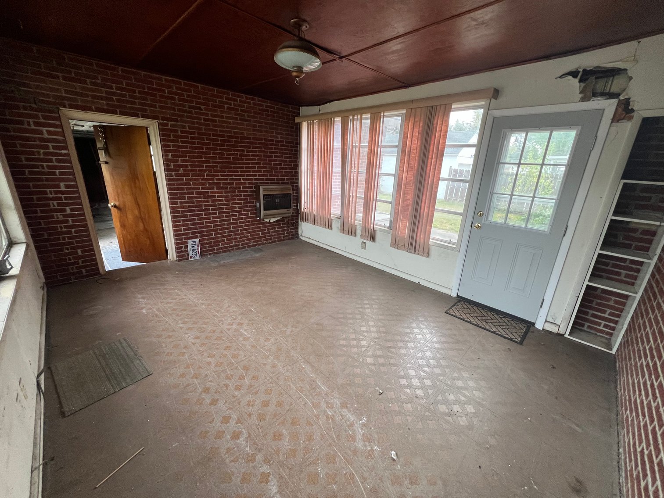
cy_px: 249
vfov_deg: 89.9
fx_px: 249
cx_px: 332
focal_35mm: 13
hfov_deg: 106.2
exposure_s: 1/99
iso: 200
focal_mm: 1.57
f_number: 1.8
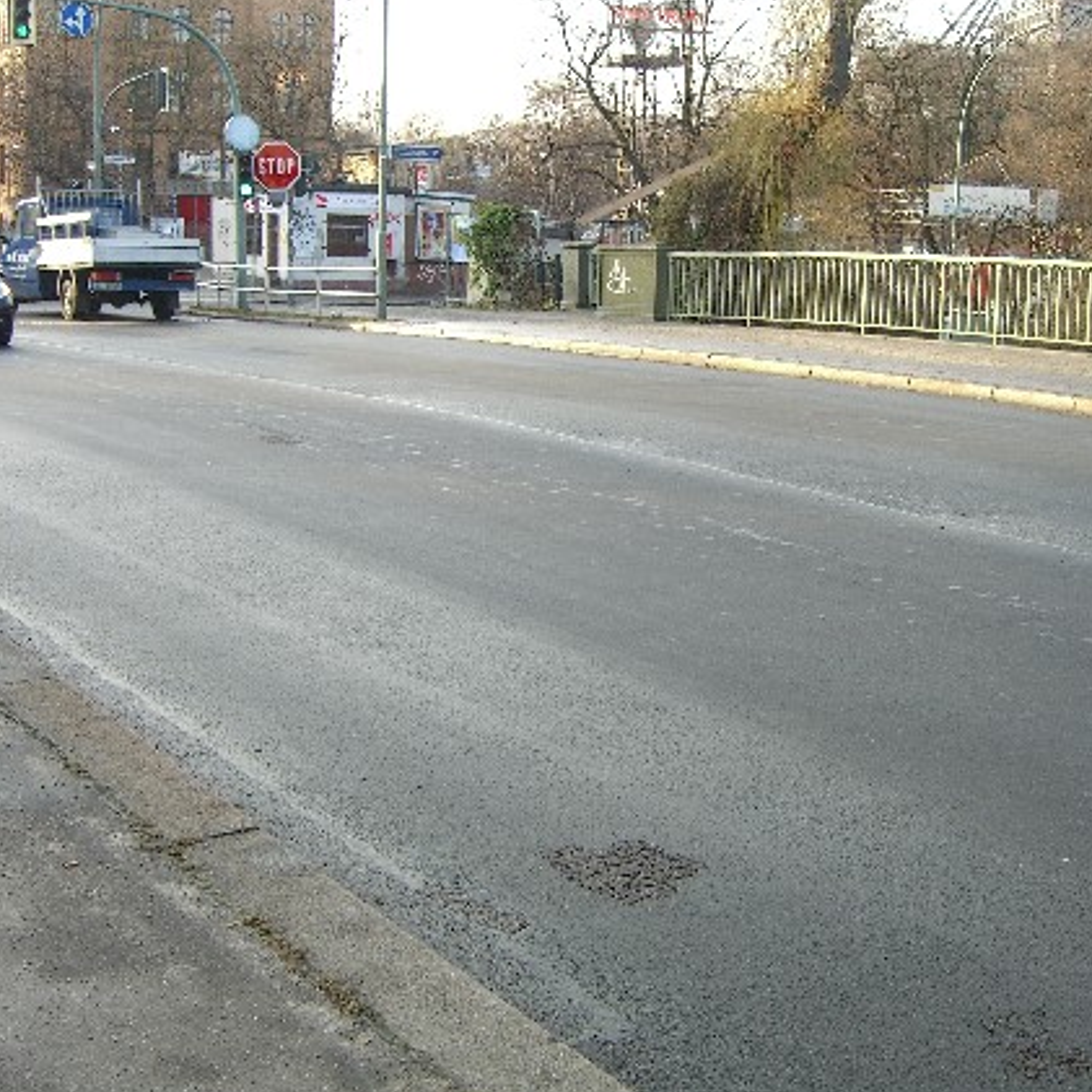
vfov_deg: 34.7
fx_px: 1749
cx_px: 625
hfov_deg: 34.6
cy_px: 560
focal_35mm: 49
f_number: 2.8
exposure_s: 1/125
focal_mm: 7.9
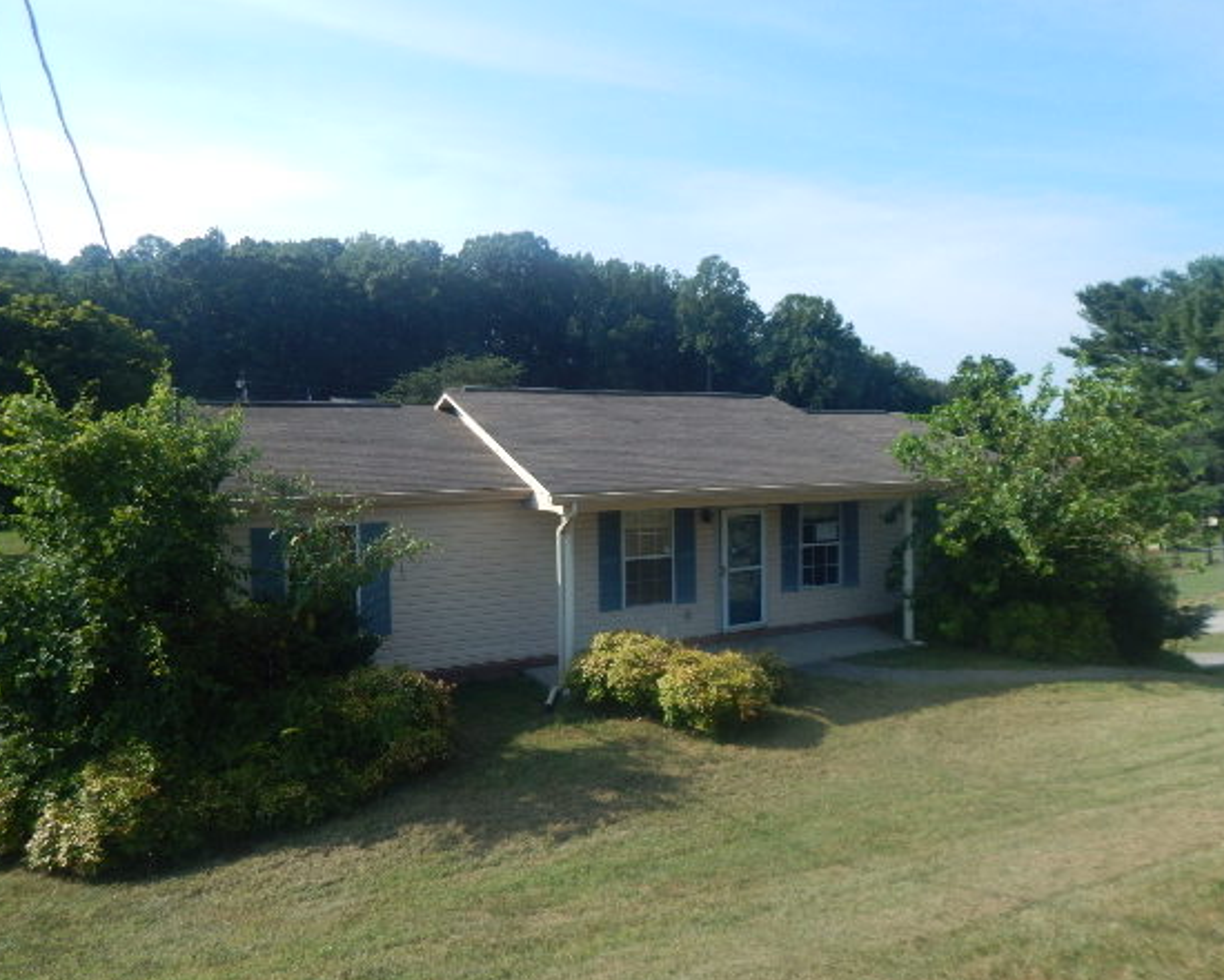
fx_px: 906
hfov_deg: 67.9
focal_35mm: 25
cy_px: 492
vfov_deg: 56.8
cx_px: 679
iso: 125
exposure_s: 1/1250
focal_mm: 4
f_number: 3
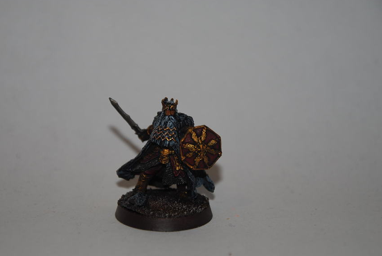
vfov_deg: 7.3
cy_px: 144
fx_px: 2014
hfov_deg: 10.8
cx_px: 172
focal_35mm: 190
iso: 100
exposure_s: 1/125
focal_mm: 105
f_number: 5.6
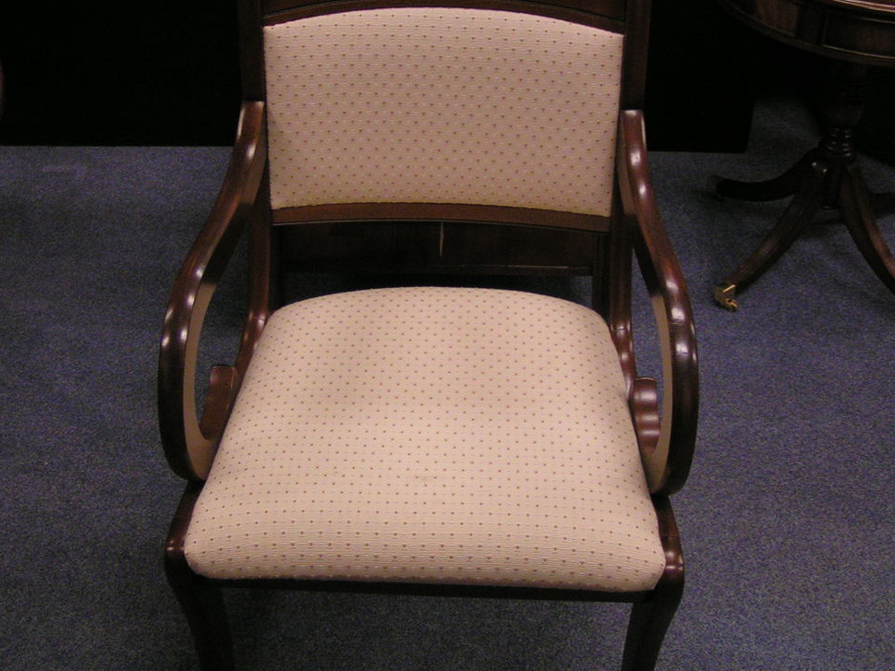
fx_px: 1267
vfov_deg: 29.7
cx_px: 423
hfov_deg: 38.9
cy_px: 306
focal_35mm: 49
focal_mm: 5.8
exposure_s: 1/40
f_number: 2.8
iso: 160
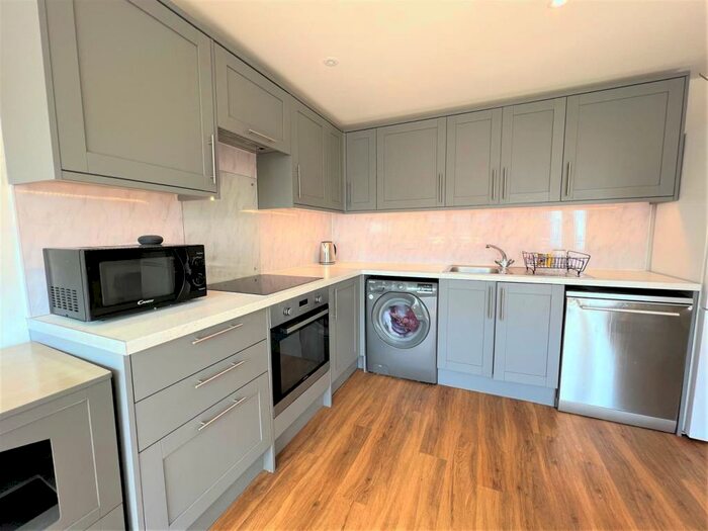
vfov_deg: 89.9
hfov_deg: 106.2
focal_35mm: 13
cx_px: 354
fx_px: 266
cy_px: 266
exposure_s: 1/99
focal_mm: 1.57
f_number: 1.8
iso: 50
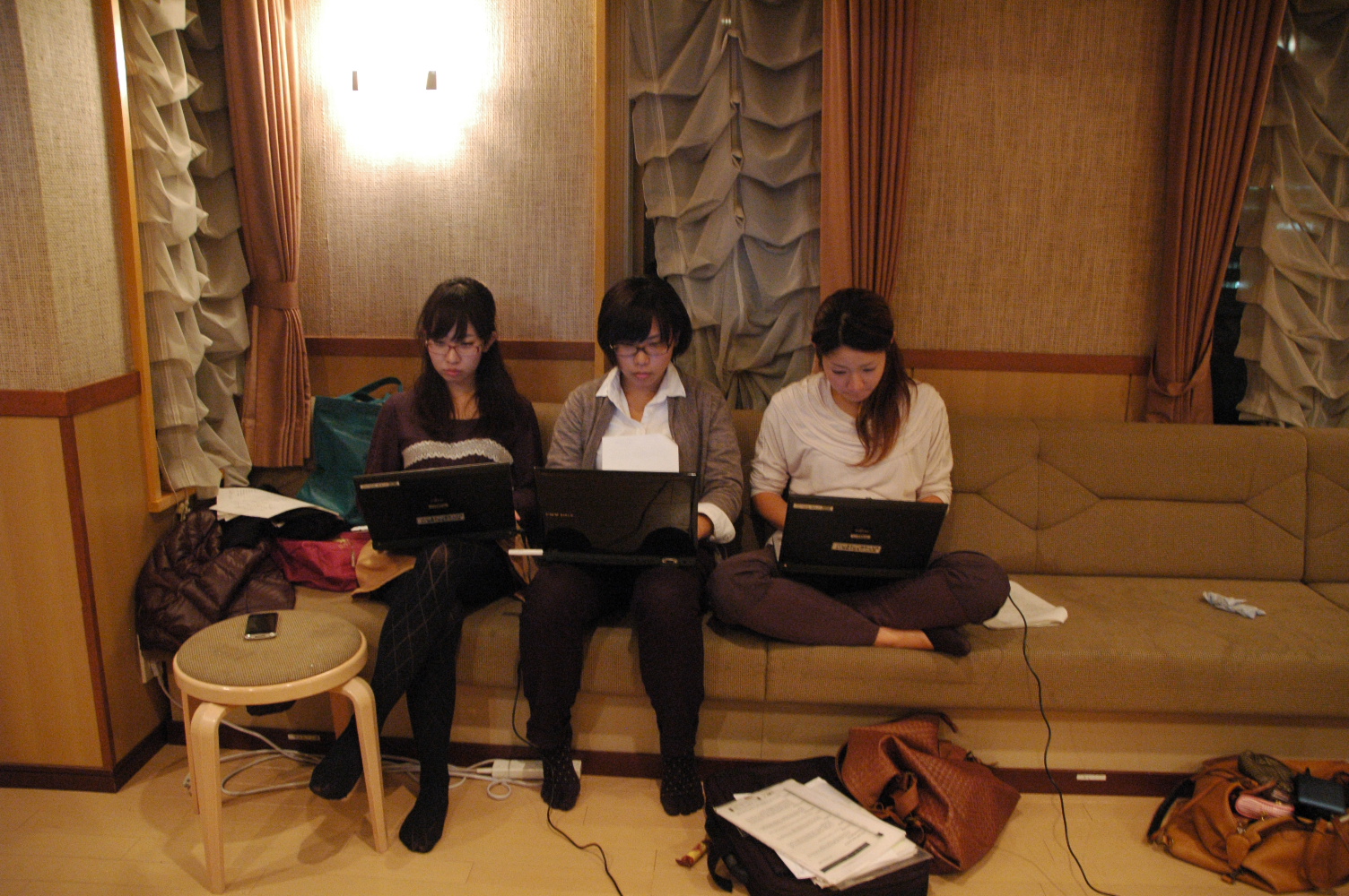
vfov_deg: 47.8
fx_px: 1011
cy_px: 448
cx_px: 674
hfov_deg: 67.4
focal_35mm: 27
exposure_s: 1/20
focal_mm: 18
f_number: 4
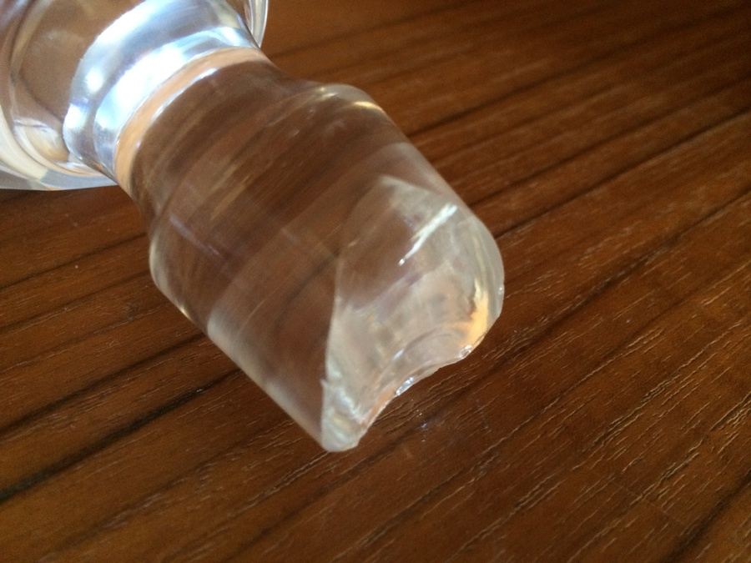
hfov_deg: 60.0
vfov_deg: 46.8
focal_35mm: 30
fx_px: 651
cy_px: 282
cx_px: 376
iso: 320
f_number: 2.2
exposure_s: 1/15
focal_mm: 4.12
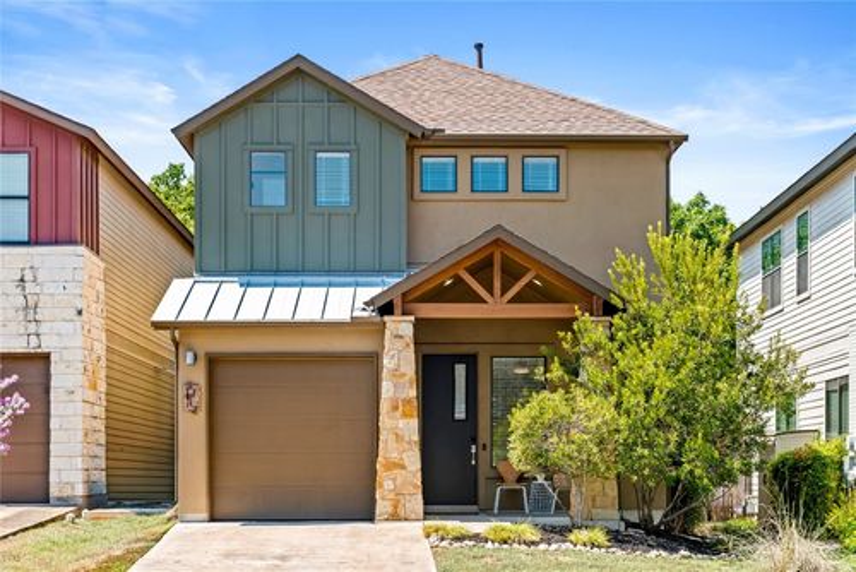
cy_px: 286
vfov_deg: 21.9
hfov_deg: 32.4
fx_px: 1475
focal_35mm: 62
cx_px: 428
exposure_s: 1/6
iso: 50
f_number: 9
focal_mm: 62
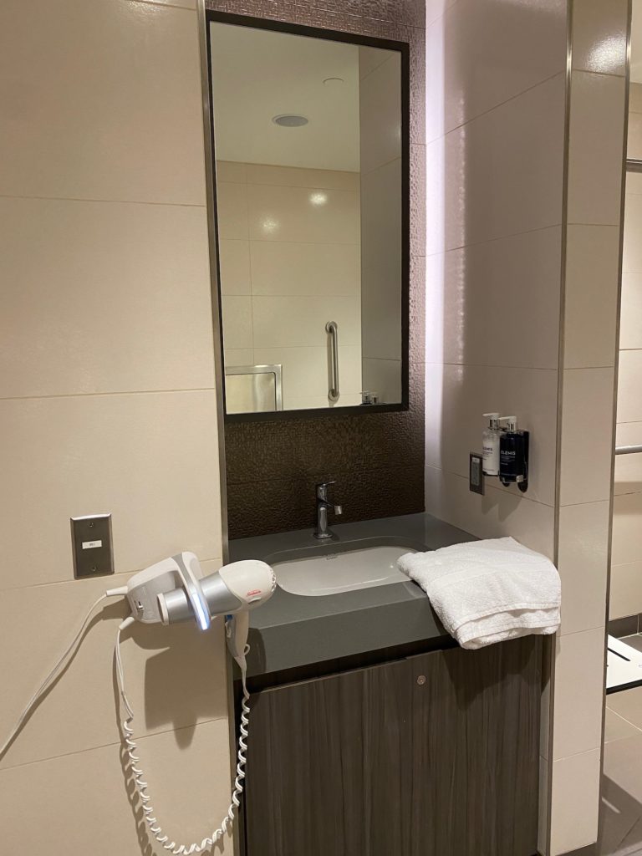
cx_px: 321
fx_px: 643
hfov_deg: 53.1
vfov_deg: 67.3
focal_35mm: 26
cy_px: 428
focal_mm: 4.25
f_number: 1.8
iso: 320
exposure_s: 1/60
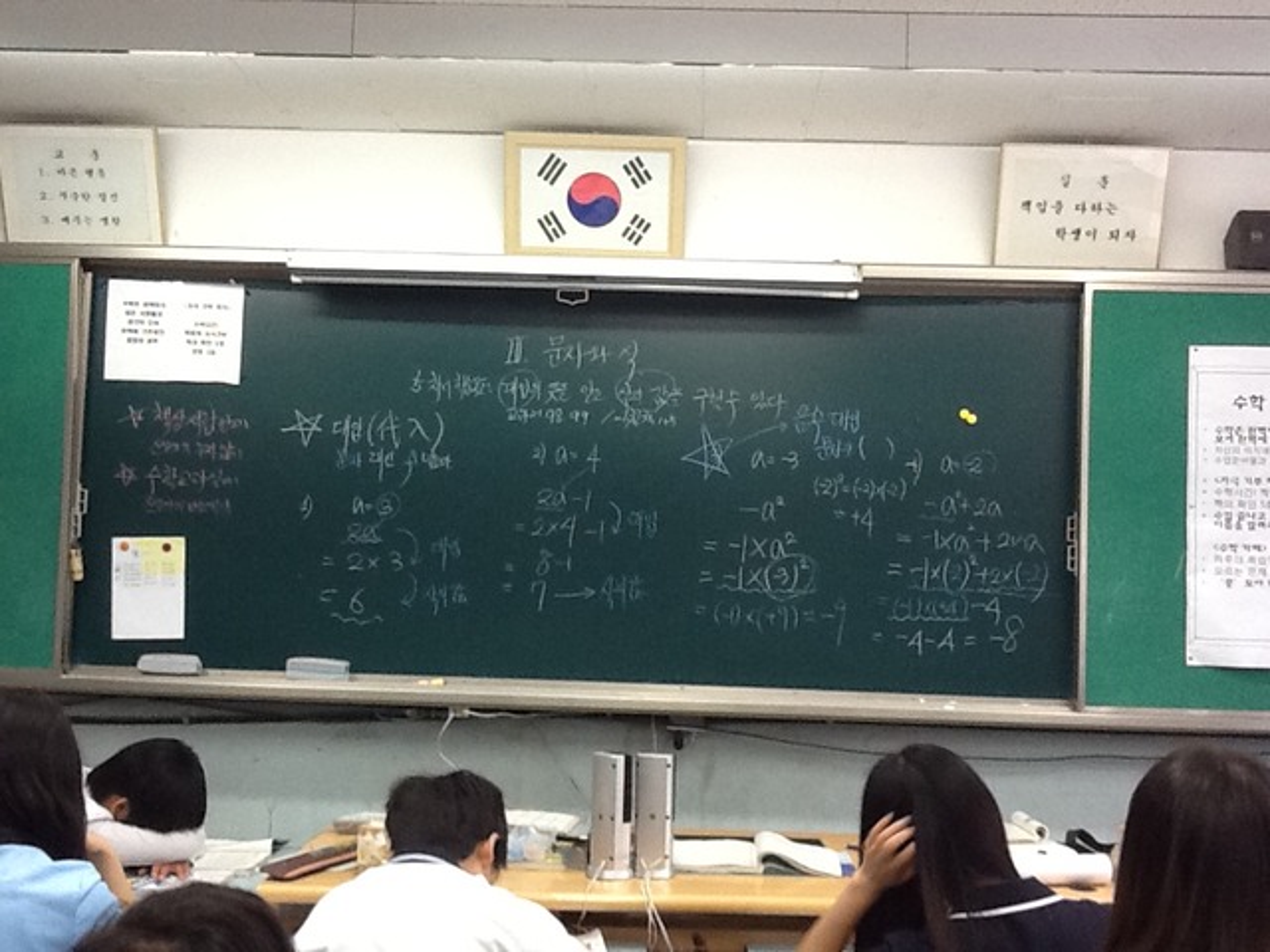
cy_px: 476
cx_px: 635
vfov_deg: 44.2
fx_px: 1174
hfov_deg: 56.8
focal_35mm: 32
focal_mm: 2.03
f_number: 2.4
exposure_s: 1/30
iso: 125
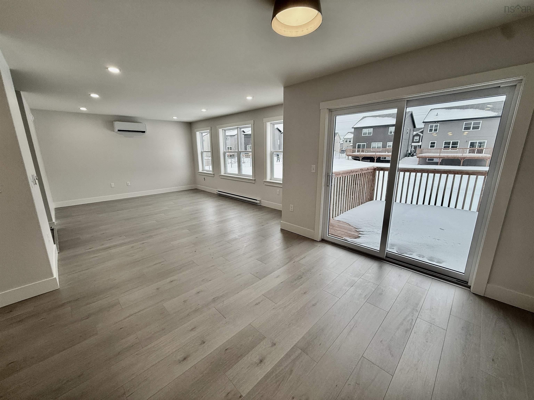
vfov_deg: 85.7
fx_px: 216
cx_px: 267
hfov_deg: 102.1
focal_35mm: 14
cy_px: 200
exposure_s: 1/150
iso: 64
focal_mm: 2.22
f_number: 2.2
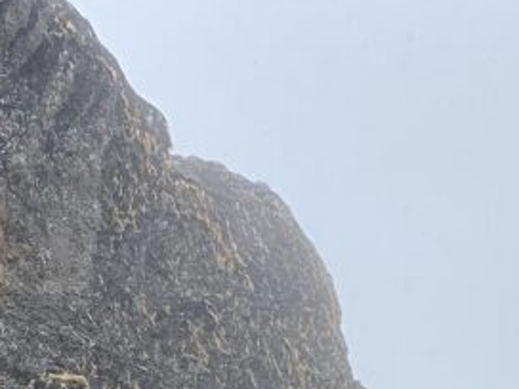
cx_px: 437
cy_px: 629
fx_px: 1469
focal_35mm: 98
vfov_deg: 13.9
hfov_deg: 19.8
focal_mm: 4.25
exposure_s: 1/1182
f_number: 1.8
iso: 32
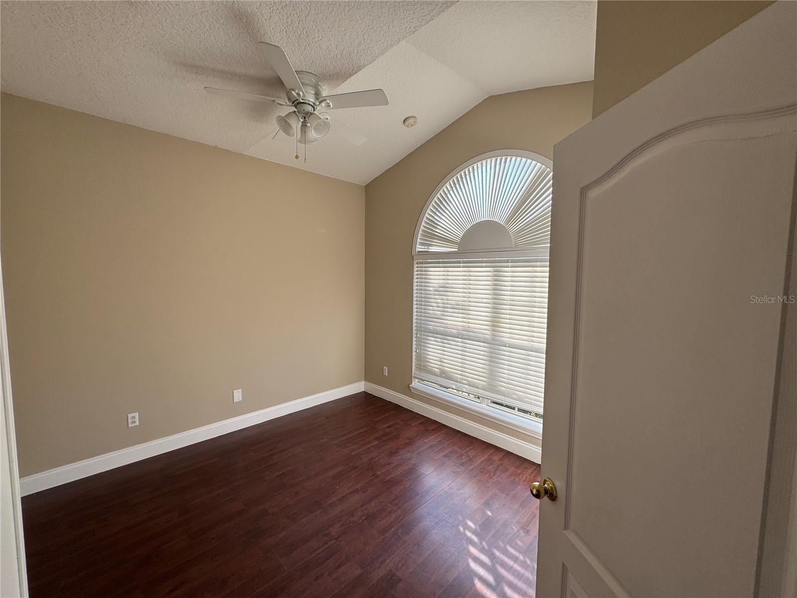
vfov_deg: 85.7
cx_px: 398
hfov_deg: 102.1
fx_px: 322
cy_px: 299
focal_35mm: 14
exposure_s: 1/232
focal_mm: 2.22
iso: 40
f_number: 2.2
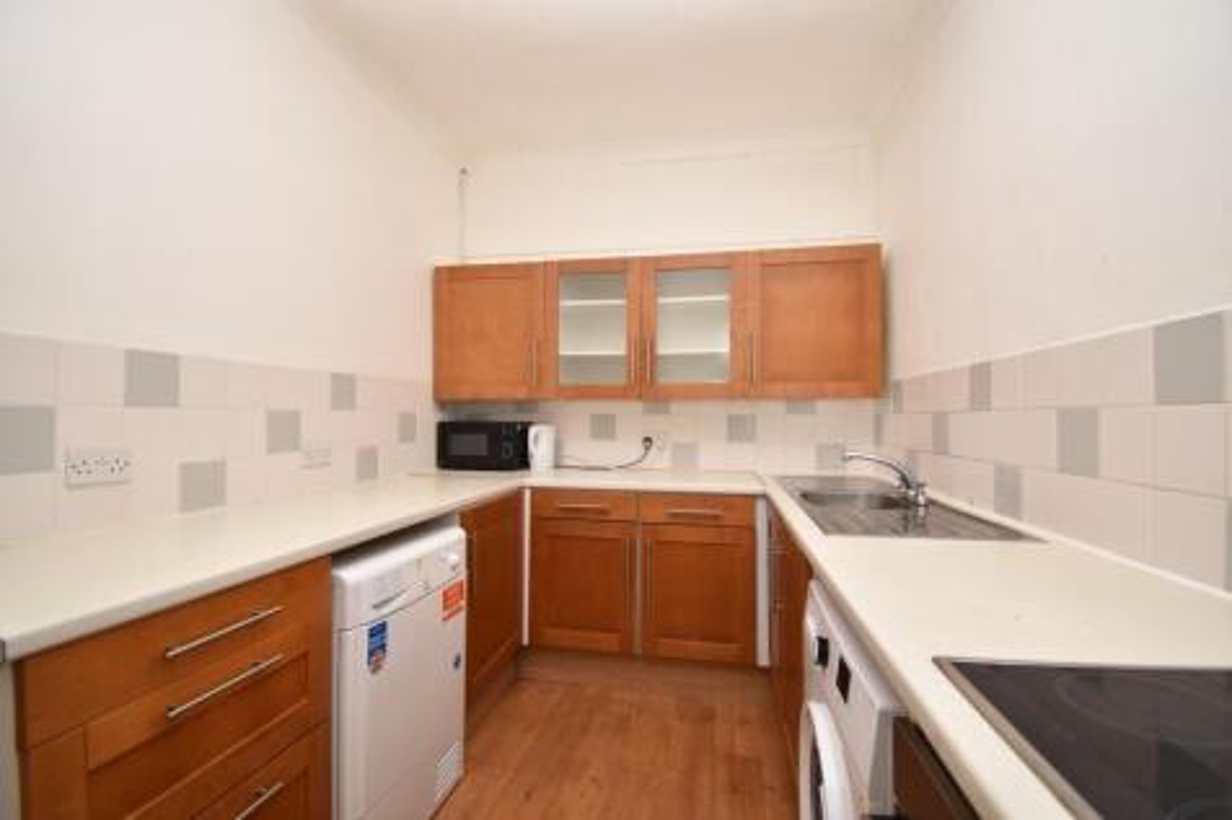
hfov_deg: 100.4
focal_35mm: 15
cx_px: 616
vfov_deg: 77.3
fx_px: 513
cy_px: 410
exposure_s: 1/60
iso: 100
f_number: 4.5
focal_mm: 10
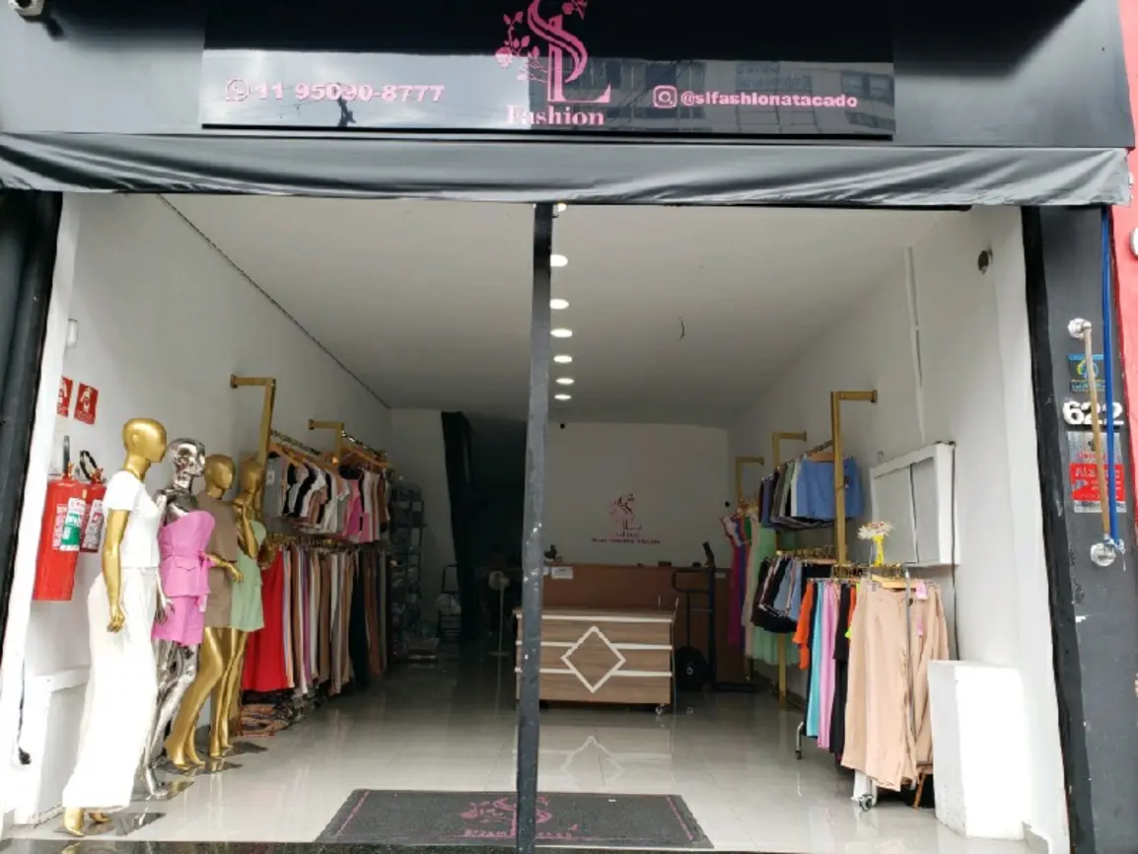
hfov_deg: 67.3
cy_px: 427
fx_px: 855
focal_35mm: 26
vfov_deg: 53.1
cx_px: 569
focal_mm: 4.3
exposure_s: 1/164
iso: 50
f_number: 2.4
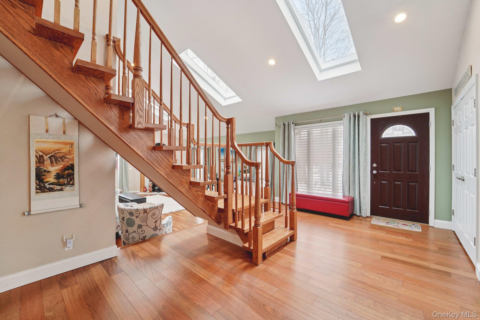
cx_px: 240
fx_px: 187
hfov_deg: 104.3
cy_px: 160
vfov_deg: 81.2
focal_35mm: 14
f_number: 8
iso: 400
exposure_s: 1/25
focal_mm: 14
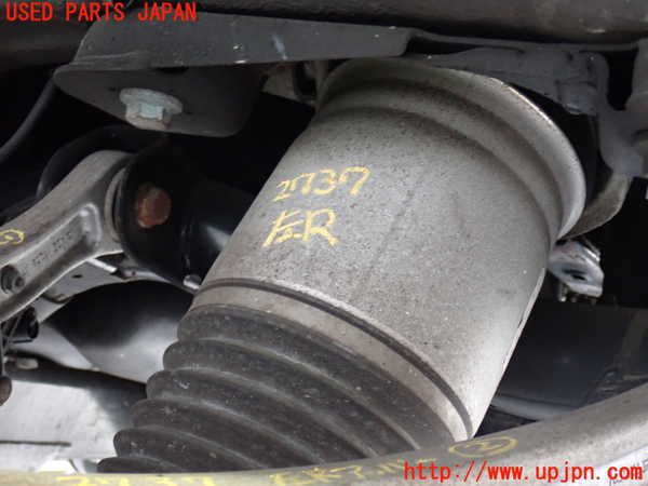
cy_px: 243
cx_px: 324
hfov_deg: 38.2
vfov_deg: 29.1
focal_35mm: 50
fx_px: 936
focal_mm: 9.01
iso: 1000
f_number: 3.2
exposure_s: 1/13
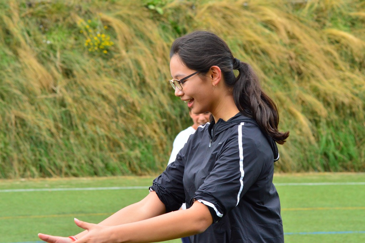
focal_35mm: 210
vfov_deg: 6.5
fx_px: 2127
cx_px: 182
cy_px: 122
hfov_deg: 9.8
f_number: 14
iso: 800
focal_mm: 140
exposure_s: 1/160
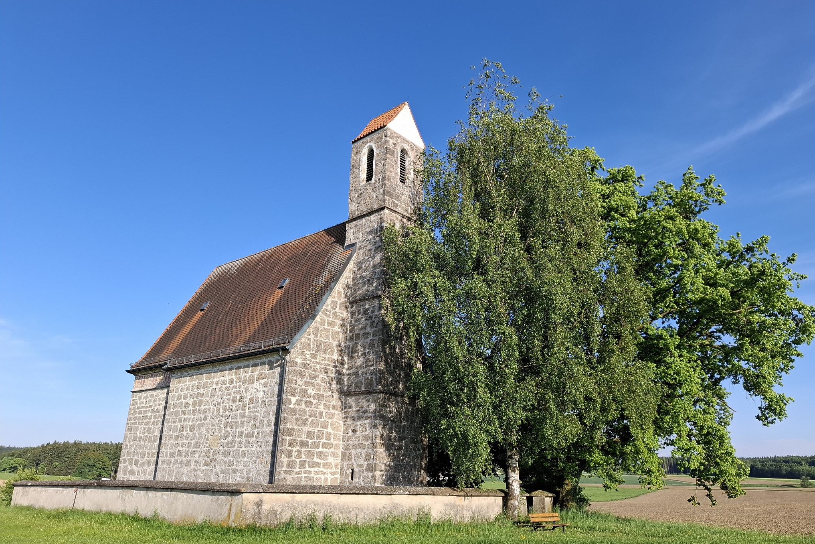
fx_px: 543
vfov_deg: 53.1
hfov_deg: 73.7
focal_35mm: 24
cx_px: 407
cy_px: 286
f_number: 1.8
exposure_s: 1/698
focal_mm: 5.54
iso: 50
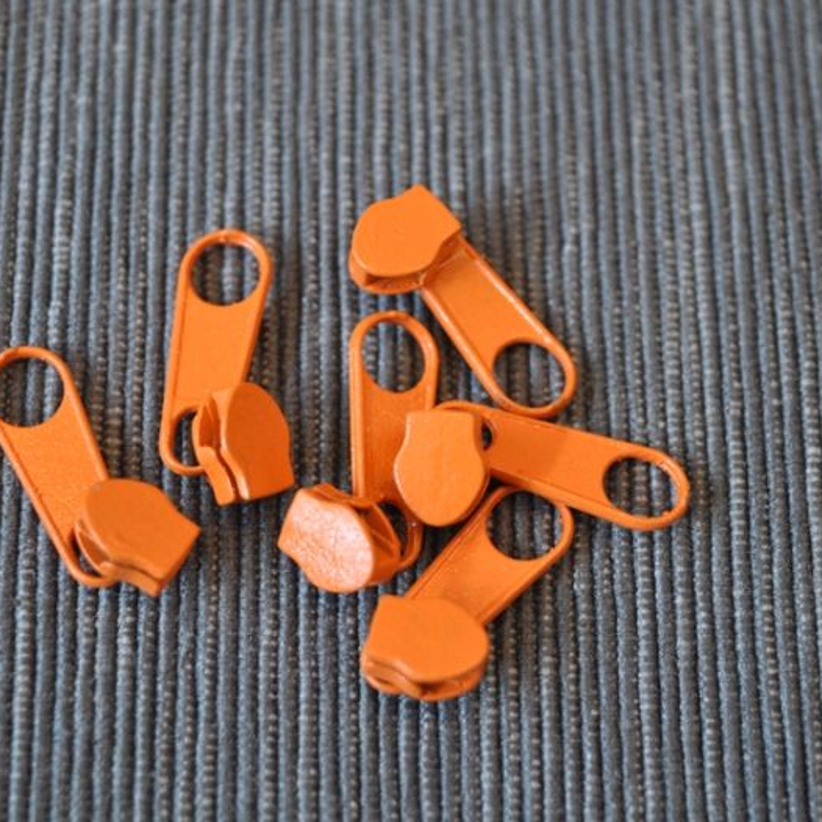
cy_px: 412
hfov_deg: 19.5
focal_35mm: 89
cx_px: 380
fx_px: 2391
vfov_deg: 19.5
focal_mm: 46
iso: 720
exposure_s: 1/60
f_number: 5
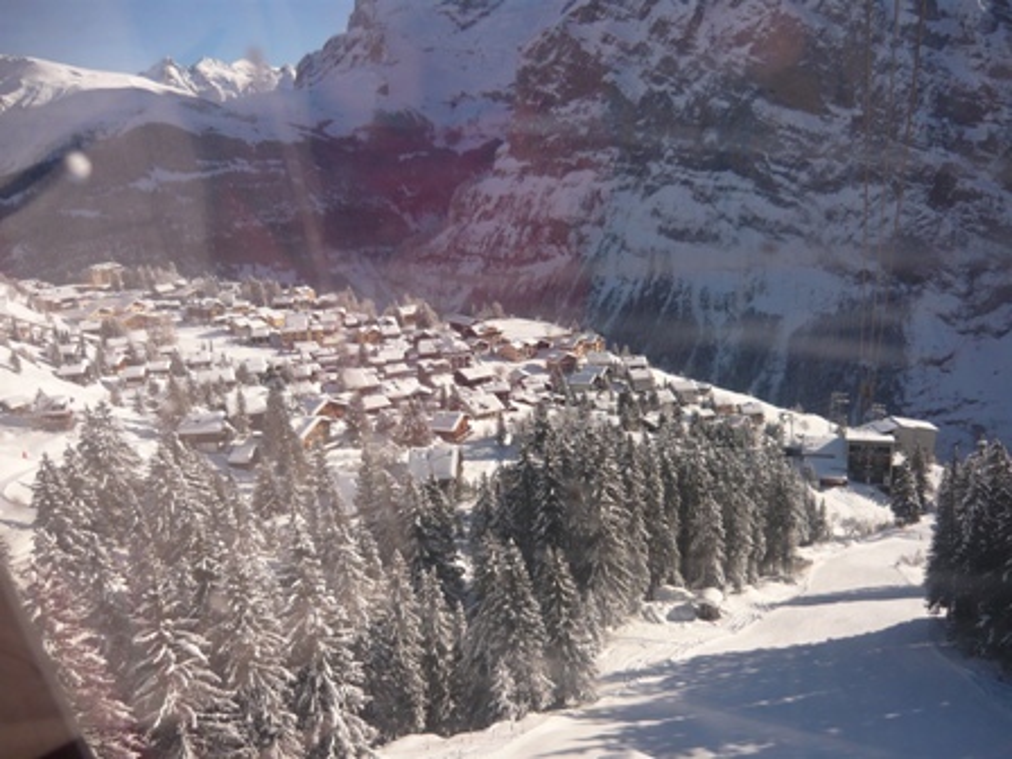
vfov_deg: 42.9
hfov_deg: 55.4
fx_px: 965
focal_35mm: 33
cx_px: 506
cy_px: 380
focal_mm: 5.5
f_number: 2.8
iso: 100
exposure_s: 1/1000
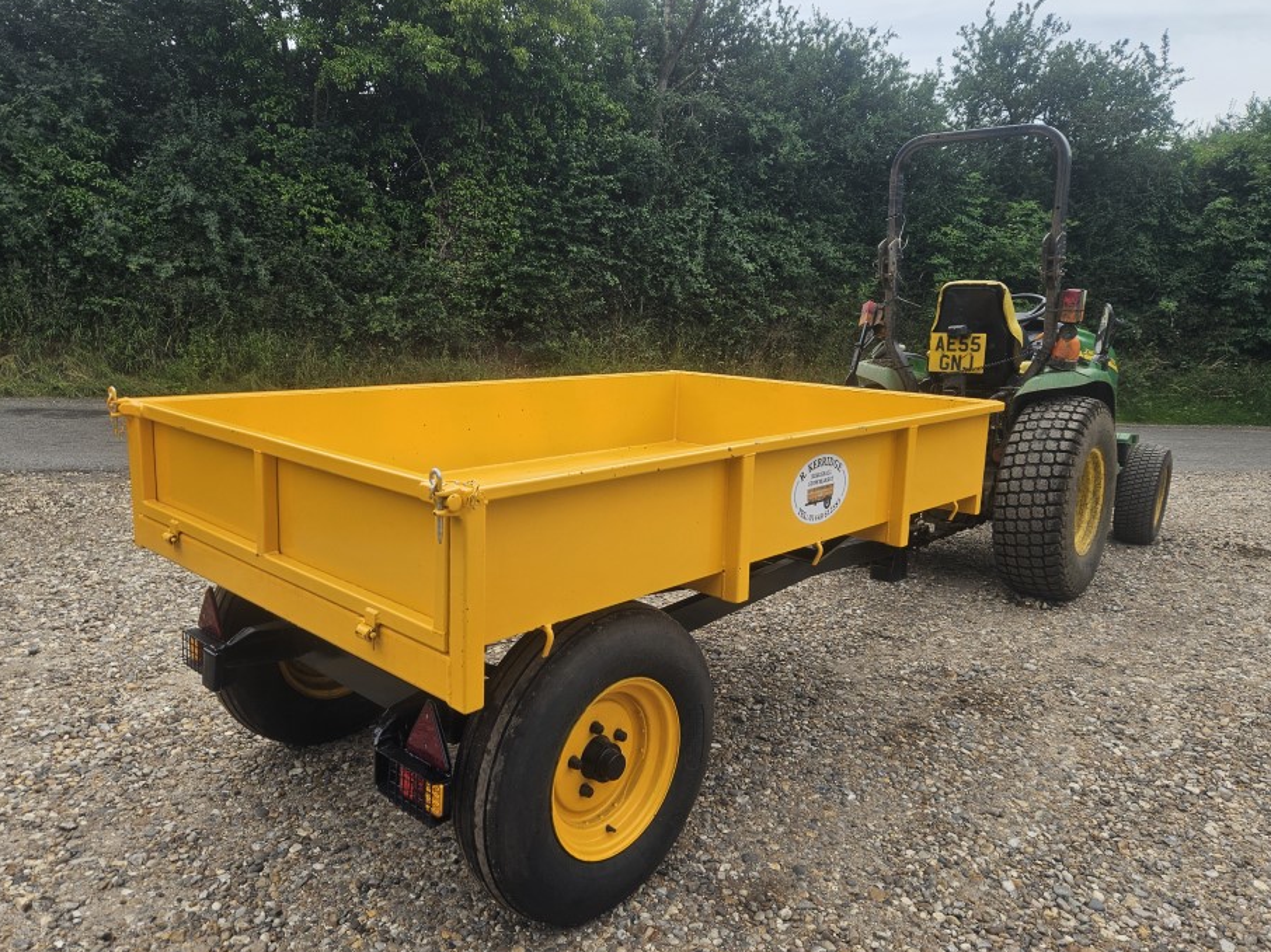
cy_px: 477
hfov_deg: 67.3
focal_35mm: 26
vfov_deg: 53.0
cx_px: 620
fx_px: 954
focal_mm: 5.4
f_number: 1.8
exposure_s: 1/992
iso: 25
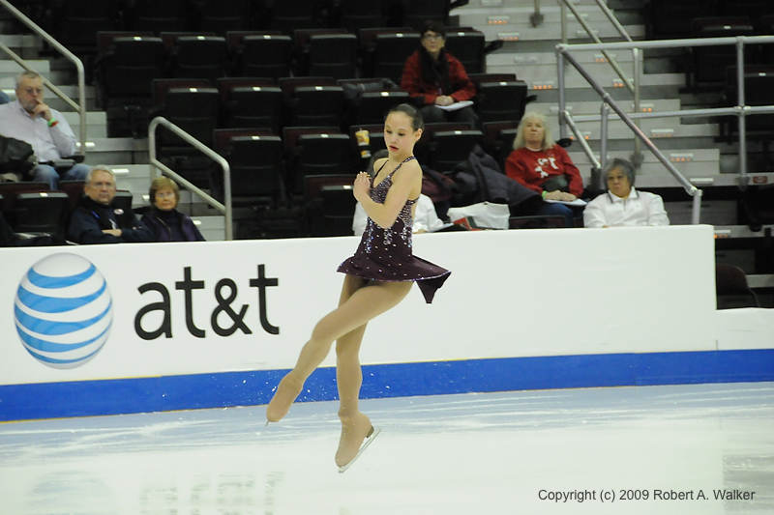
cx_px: 387
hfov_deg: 10.2
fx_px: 4353
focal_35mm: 202
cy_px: 258
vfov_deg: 6.8
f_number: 5.6
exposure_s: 1/800
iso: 3200
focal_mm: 135
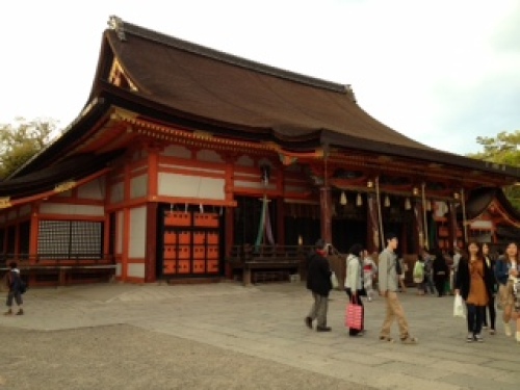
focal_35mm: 35
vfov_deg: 40.7
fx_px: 526
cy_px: 195
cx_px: 260
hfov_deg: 52.6
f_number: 2.4
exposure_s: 1/60
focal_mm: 4.28
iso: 50
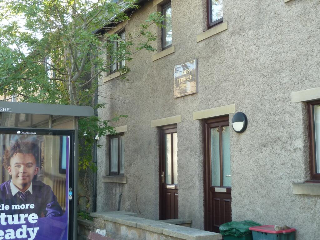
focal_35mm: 48
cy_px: 120
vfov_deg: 30.3
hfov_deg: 39.7
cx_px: 160
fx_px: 444
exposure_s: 1/80
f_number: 3.8
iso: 160
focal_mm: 7.9
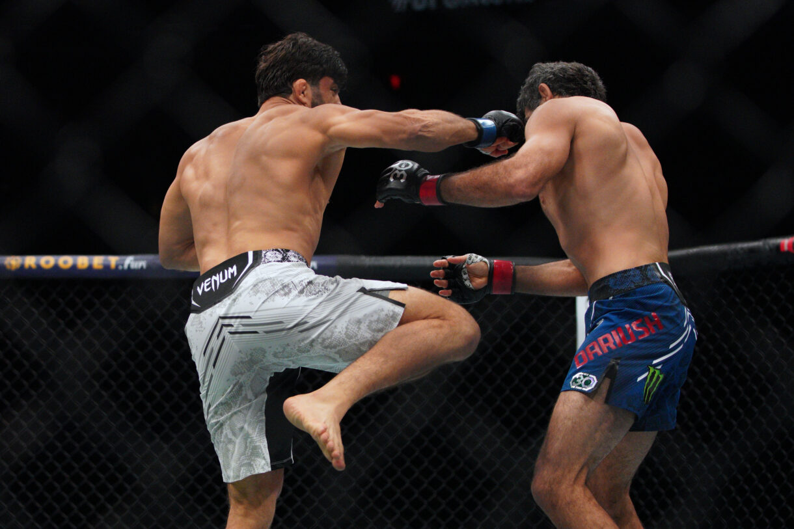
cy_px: 264
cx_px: 397
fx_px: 1610
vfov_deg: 18.7
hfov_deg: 27.7
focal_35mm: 73
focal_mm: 73
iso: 5000
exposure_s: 1/4000
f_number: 2.8
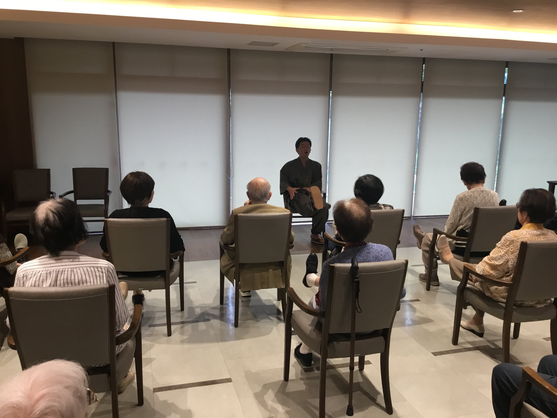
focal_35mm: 31
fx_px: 499
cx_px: 278
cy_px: 209
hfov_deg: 58.4
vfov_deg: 45.4
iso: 64
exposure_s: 1/30
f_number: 2.4
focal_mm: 3.3
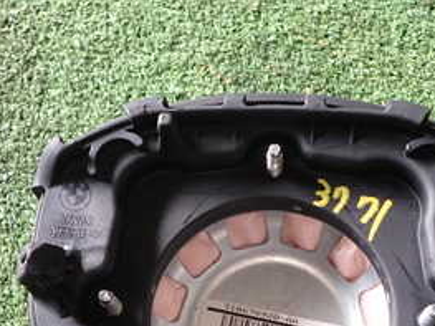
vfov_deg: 24.9
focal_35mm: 57
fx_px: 716
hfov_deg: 33.8
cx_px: 241
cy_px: 291
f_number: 2
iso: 100
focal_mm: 4.5
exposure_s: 1/80
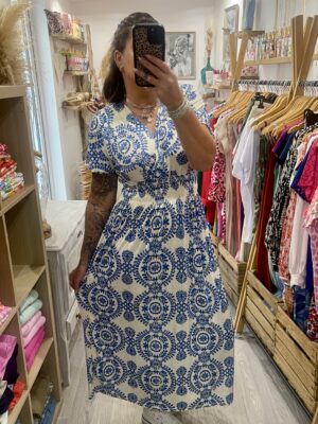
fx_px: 306
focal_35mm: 25
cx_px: 159
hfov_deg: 54.9
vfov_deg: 69.4
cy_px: 212
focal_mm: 5.1
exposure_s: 1/50
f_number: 1.6
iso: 100
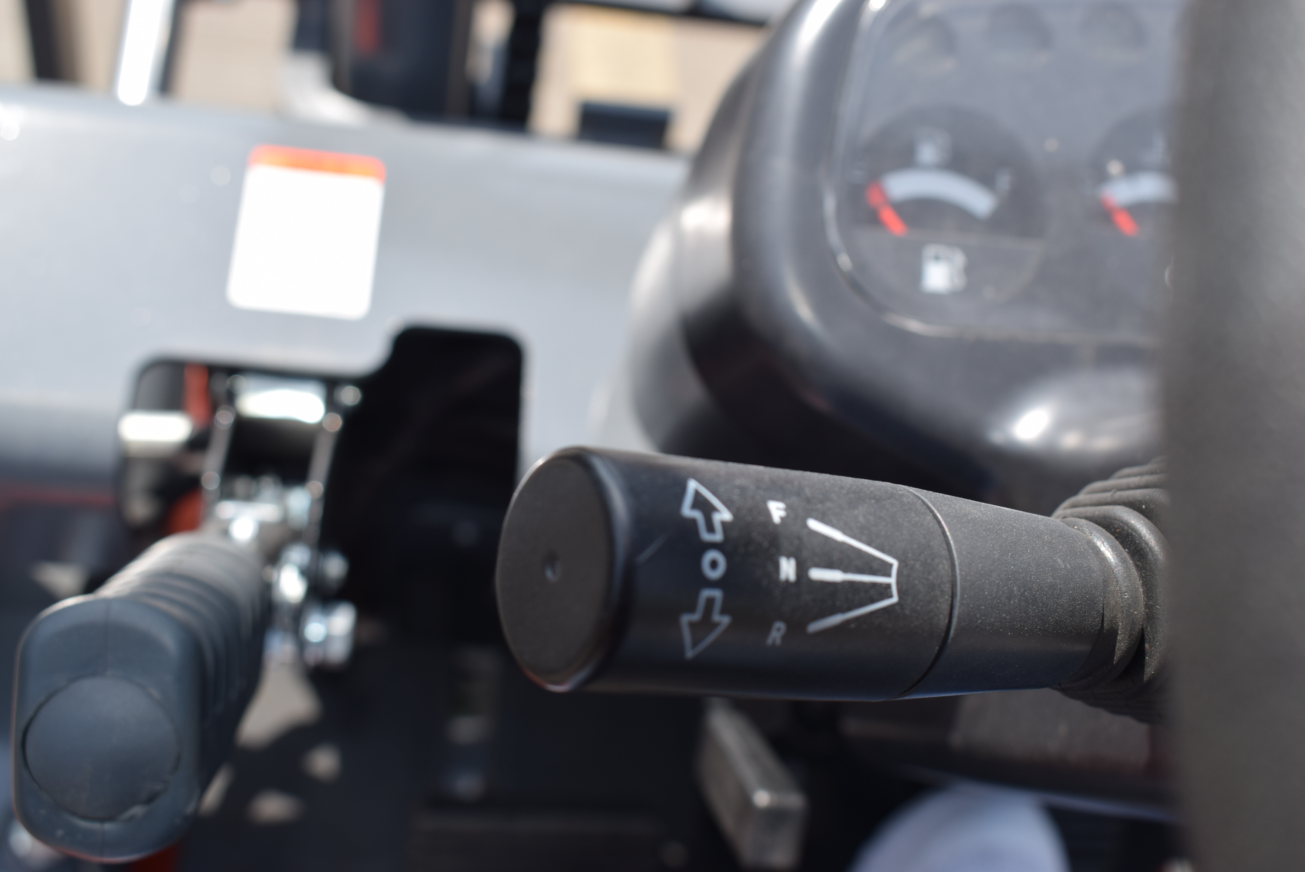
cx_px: 652
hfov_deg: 44.9
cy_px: 436
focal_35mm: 44
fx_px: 1578
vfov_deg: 30.9
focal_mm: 29
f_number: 6.3
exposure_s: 1/160
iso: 100
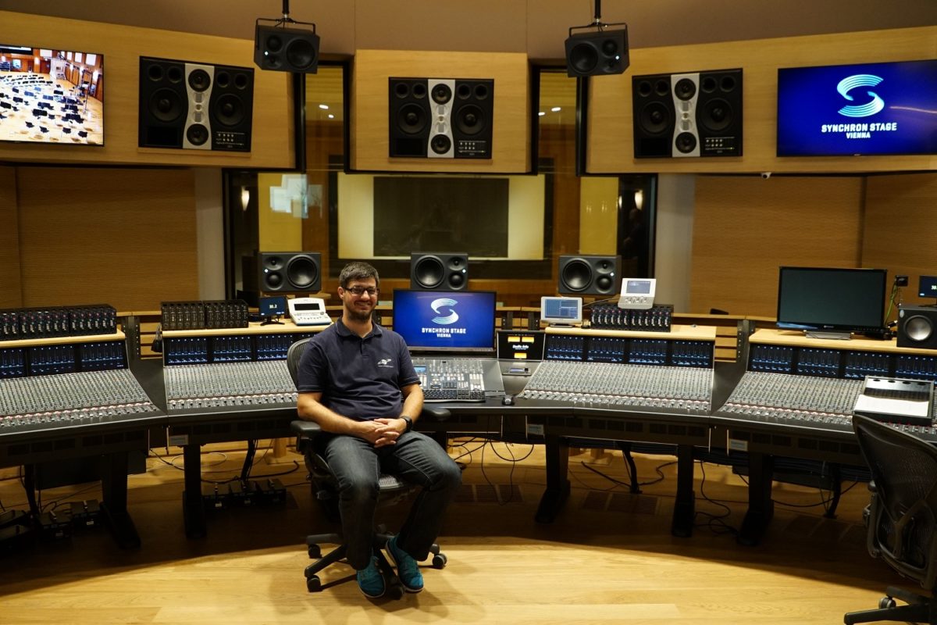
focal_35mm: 33
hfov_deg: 57.2
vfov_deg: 40.0
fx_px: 859
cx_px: 468
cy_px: 312
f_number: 4
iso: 4000
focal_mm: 33
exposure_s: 1/160
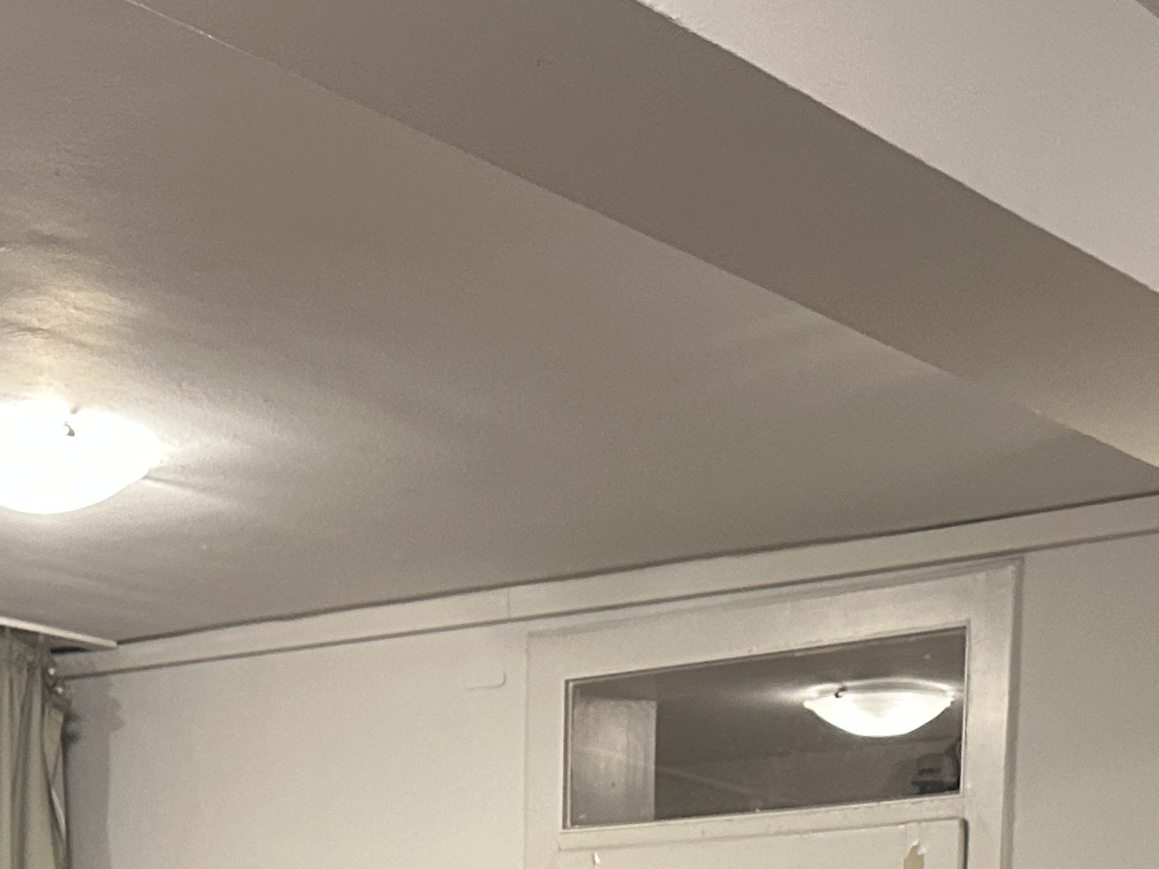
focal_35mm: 78
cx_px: 453
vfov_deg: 17.2
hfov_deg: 25.0
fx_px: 2611
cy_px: 1275
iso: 500
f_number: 1.78
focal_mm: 6.86
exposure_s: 1/50
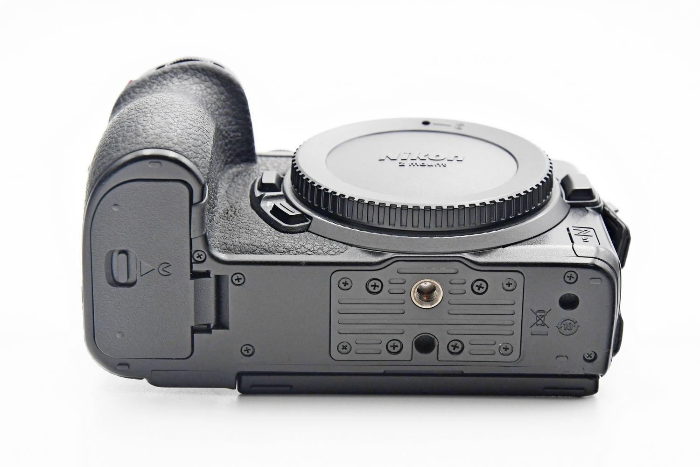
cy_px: 234
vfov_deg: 14.7
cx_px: 350
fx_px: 1808
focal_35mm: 93
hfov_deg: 21.9
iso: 1600
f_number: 8
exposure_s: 1/100
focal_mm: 62
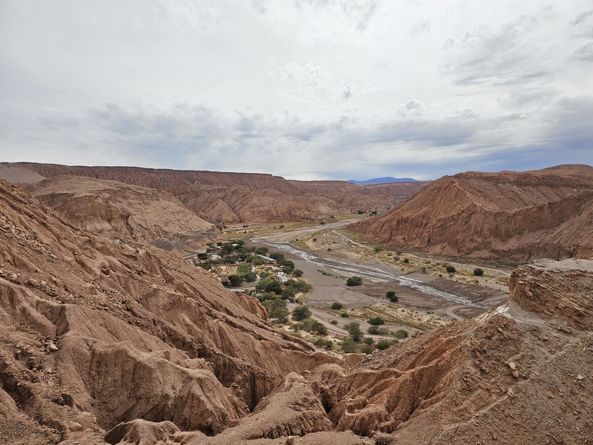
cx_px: 296
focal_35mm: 23
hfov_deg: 73.9
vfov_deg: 58.9
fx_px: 394
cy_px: 222
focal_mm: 6.3
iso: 10
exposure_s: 1/1623
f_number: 1.7
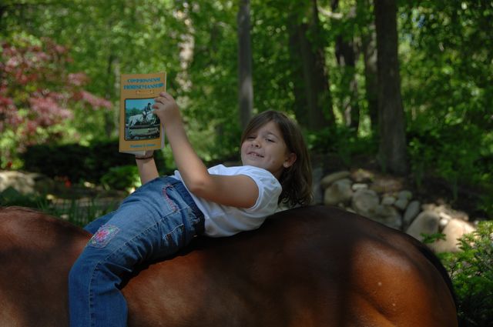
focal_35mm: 105
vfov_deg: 13.0
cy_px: 164
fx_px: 1436
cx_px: 246
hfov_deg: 19.5
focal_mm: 70
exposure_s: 1/125
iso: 100
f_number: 5
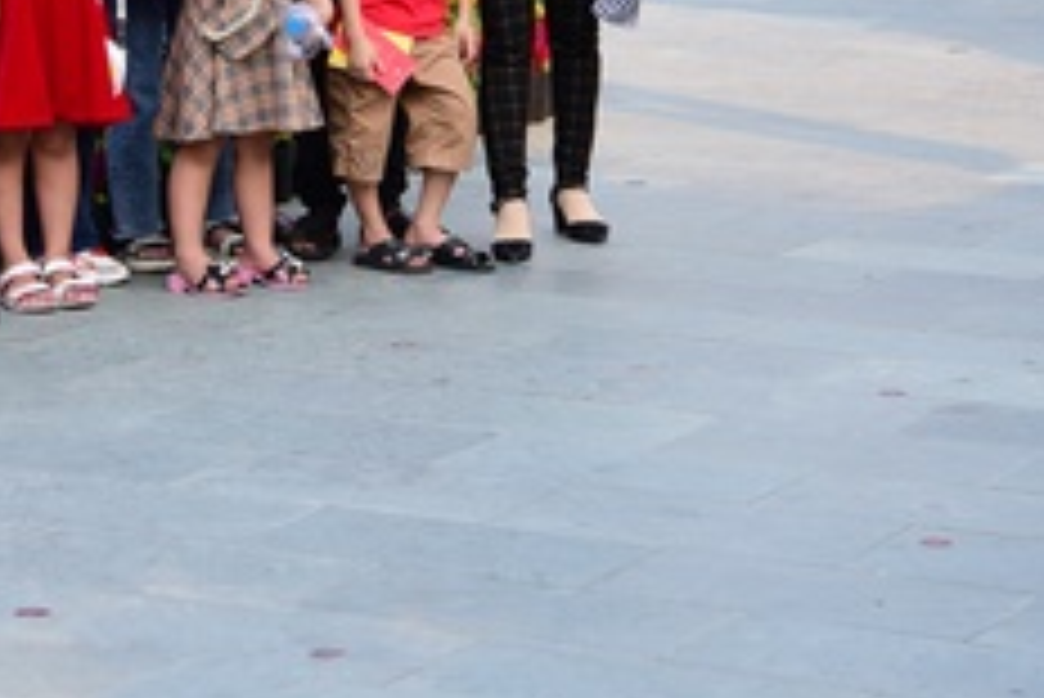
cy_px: -243
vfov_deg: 9.2
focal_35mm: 146
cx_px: 302
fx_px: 4236
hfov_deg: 14.0
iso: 200
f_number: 4
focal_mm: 52
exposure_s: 1/400
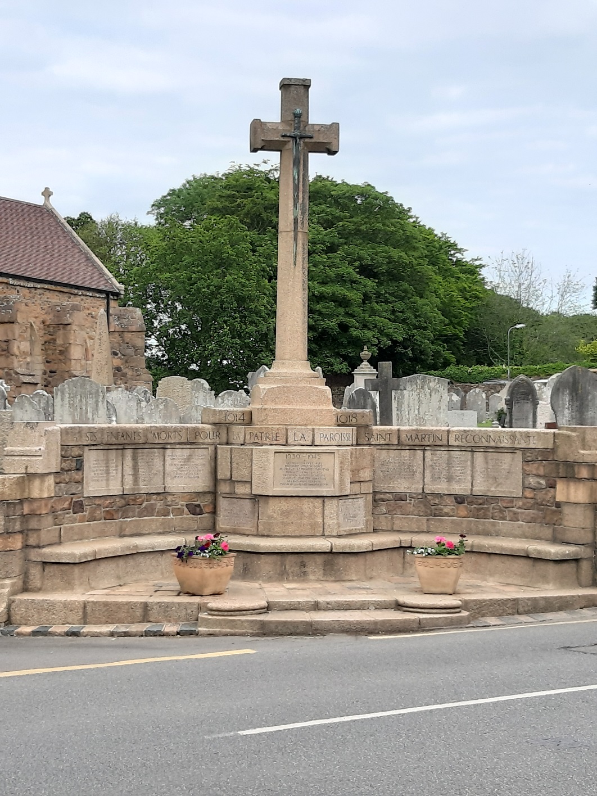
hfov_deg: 51.4
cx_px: 298
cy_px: 398
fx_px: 621
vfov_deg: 65.3
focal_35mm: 27
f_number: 1.7
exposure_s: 1/747
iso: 40
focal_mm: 3.93
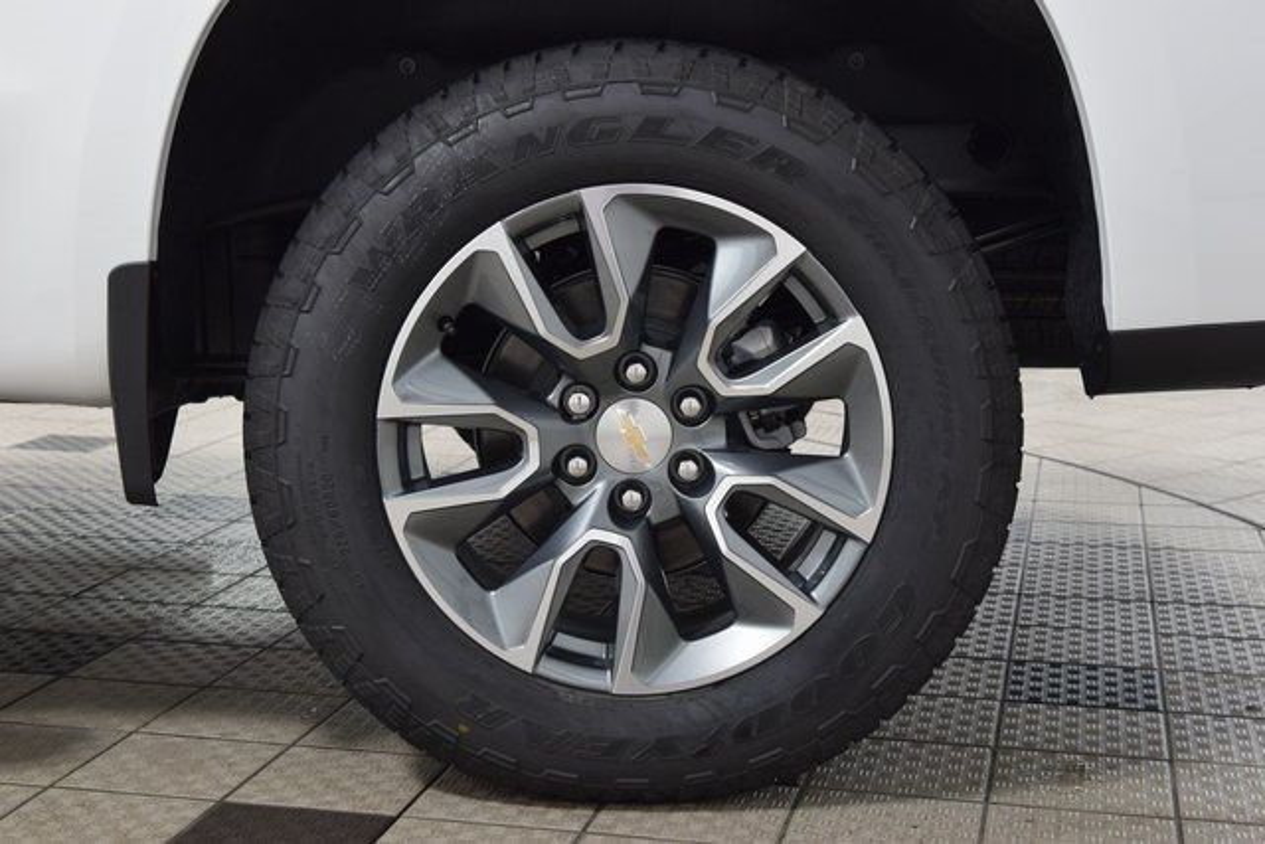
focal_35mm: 57
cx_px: 632
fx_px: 2003
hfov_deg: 35.0
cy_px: 422
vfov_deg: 23.8
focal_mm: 38
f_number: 6.3
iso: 720
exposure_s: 1/15
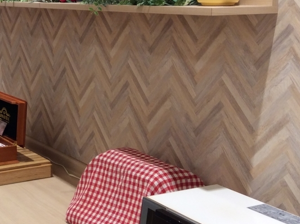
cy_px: 66
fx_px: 623
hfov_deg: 26.4
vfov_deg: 20.3
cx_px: 43
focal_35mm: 72
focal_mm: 3.3
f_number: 2.4
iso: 50
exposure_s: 1/24
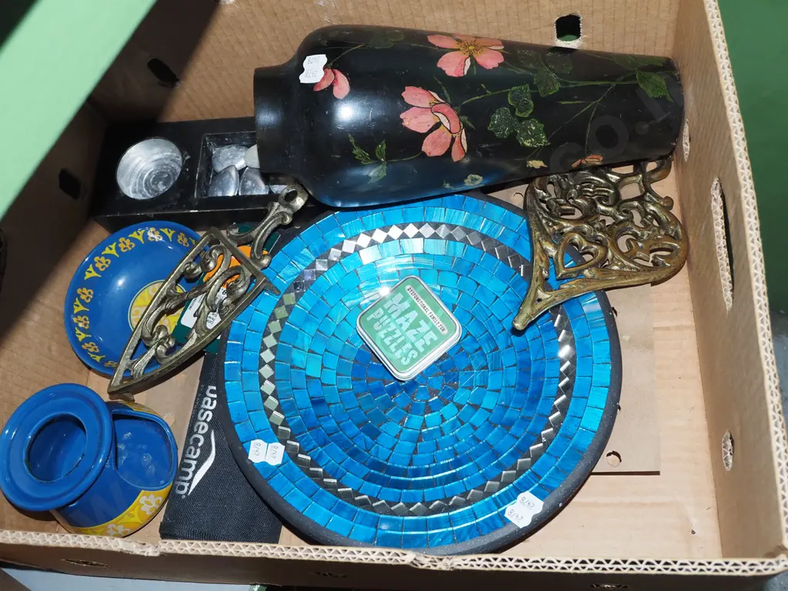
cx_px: 394
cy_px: 296
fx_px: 865
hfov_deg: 49.0
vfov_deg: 37.7
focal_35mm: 38
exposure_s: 1/160
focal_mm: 19
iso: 1600
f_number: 5.6
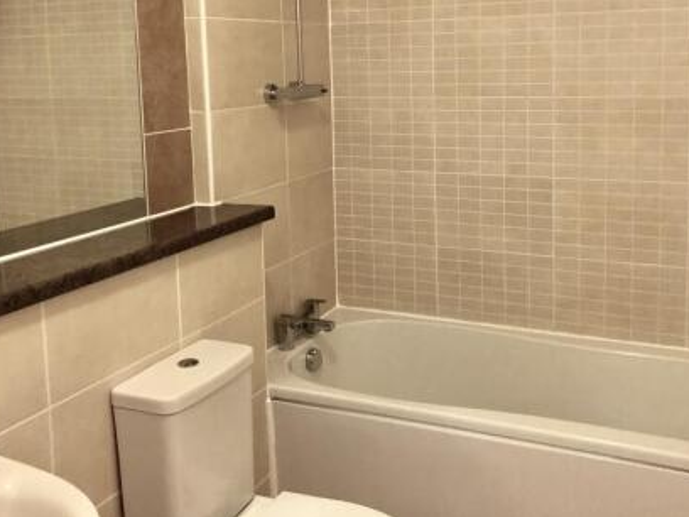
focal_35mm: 40
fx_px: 796
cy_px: 151
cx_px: 366
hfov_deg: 46.8
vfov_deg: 35.4
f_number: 1.8
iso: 100
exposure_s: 1/13
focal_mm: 4
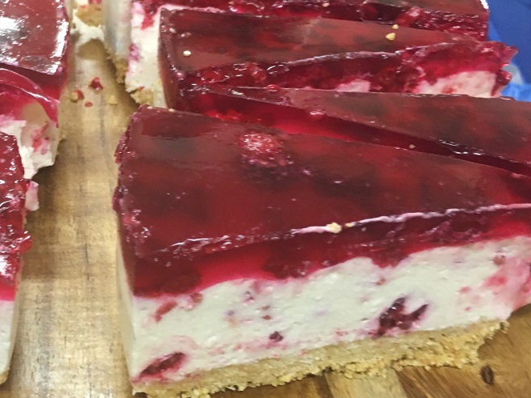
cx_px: 102
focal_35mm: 53
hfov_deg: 35.0
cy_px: 209
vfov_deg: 27.5
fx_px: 813
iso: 200
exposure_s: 1/33
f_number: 2.2
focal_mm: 4.15
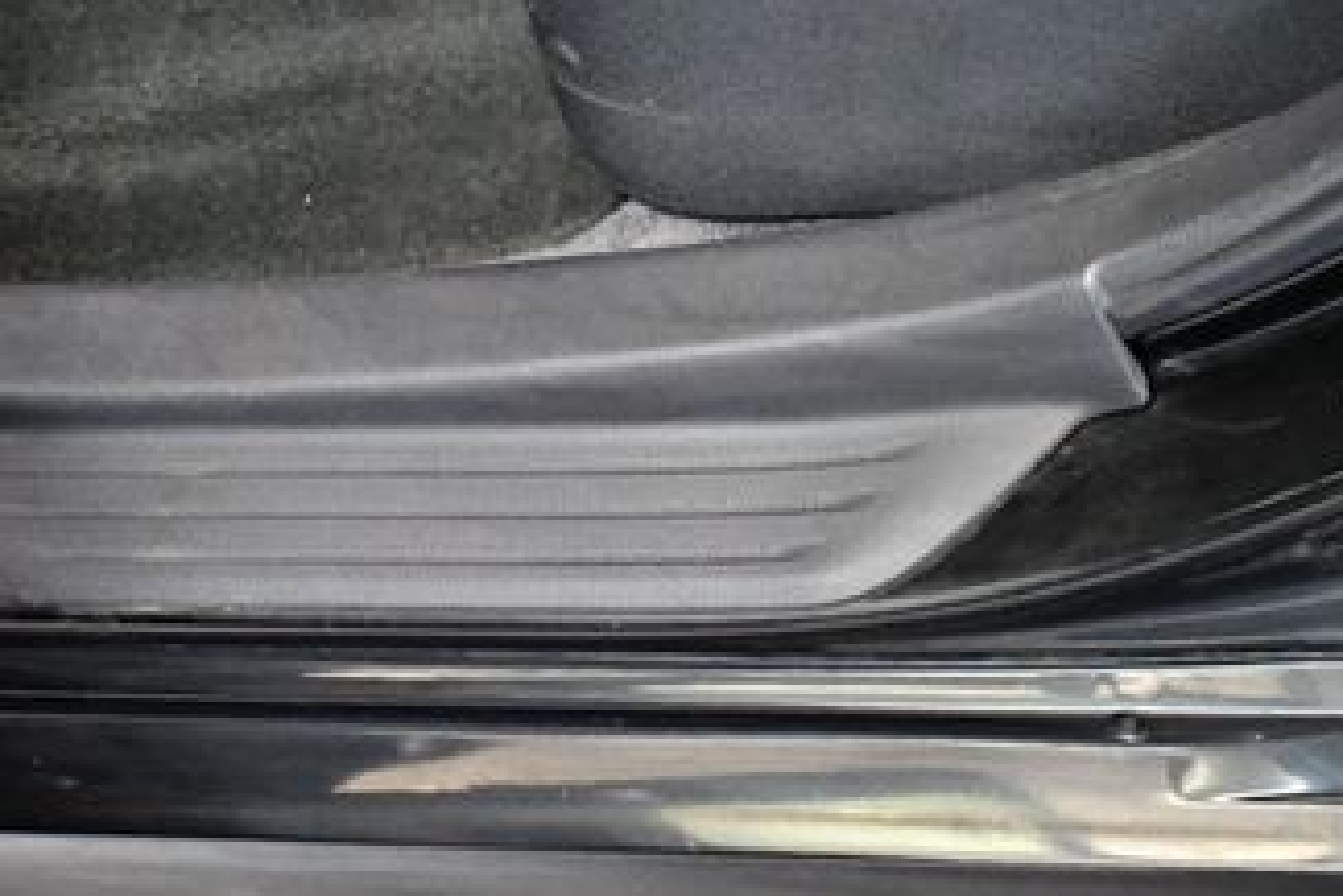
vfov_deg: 19.2
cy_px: 471
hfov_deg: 28.4
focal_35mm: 71
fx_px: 2650
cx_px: 628
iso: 5000
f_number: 3.5
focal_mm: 18
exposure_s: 1/60
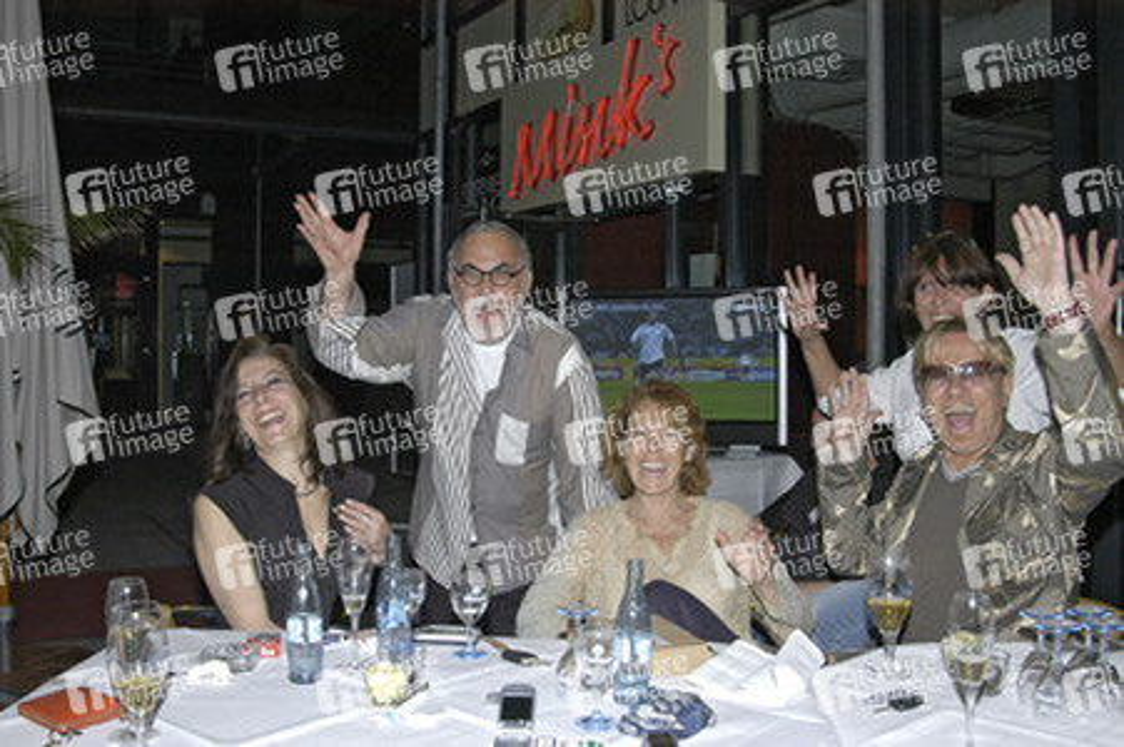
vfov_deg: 36.8
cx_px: 562
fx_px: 1123
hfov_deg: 53.2
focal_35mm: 36
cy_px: 374
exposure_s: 1/80
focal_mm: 24
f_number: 8
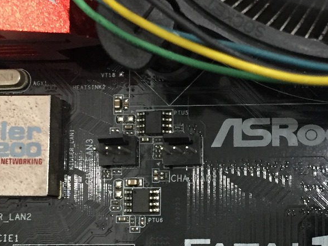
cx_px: 259
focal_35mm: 80
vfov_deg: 18.4
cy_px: 153
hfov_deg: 24.1
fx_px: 758
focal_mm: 4.15
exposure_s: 1/33
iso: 250
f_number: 2.2
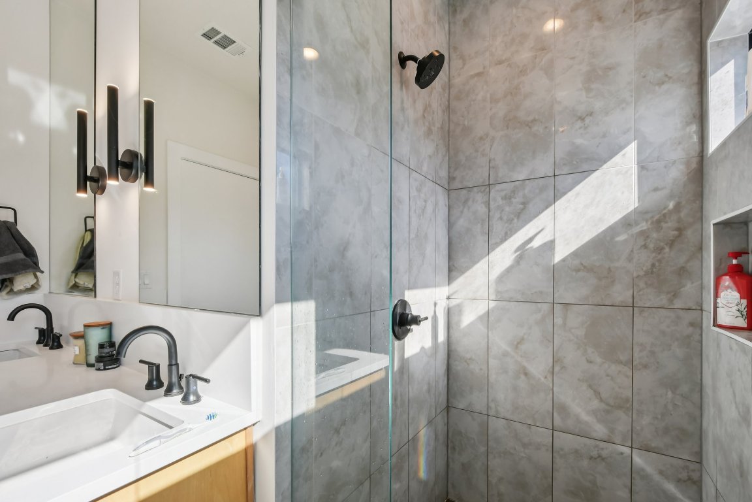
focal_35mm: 15
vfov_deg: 77.3
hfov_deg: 100.4
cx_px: 376
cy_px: 251
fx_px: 313
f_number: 8
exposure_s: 1/500
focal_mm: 10
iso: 400
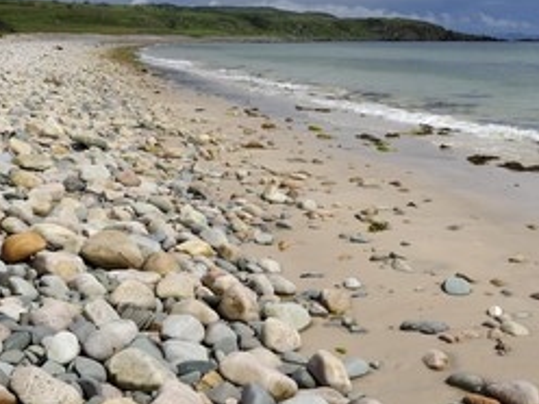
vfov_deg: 25.5
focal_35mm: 57
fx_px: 888
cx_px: 404
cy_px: 139
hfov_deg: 33.1
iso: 200
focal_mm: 35
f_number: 18
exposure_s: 1/160
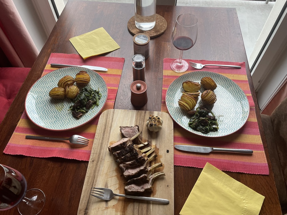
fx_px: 216
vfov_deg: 53.1
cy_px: 108
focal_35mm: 26
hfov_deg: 67.3
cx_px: 144
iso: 100
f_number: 1.6
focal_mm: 4.2
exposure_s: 1/121
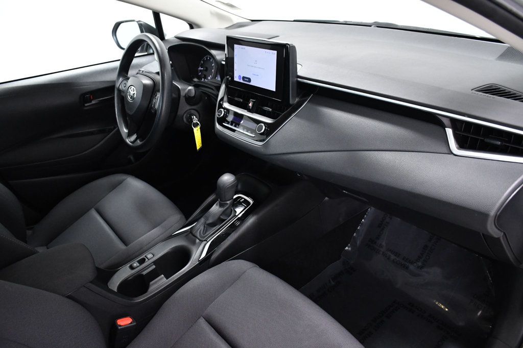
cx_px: 262
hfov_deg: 67.4
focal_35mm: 27
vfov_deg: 47.9
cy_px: 174
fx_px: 392
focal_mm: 18
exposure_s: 1/100
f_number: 5
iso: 2500
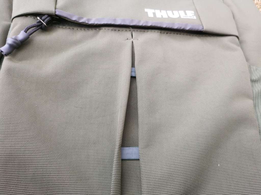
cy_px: 98
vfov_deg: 44.2
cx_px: 130
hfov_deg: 56.8
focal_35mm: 32
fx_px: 241
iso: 222
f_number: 2
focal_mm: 4.5
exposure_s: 1/50
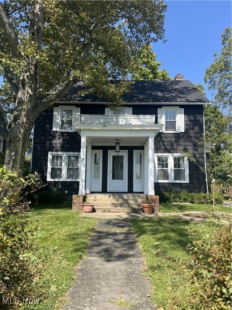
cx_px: 116
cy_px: 155
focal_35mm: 26
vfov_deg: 67.3
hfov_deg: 53.0
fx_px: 232
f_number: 1.5
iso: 50
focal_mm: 5.7
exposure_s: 1/2045
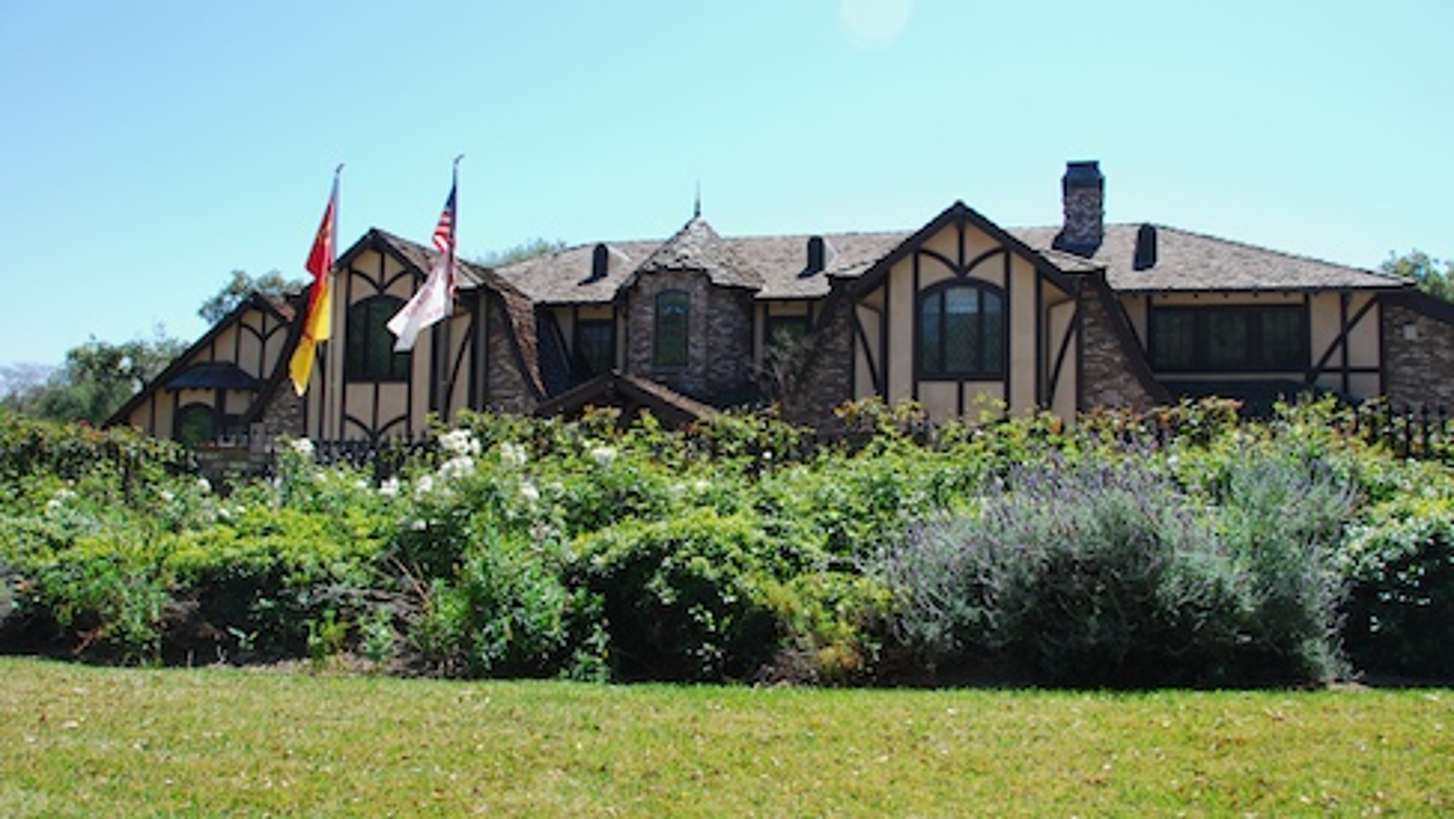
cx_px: 733
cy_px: 359
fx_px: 1119
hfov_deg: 66.0
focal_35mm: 29
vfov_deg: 40.2
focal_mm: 18
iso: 400
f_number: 5
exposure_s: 1/1000
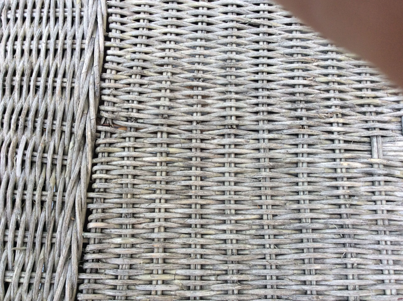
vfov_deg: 44.1
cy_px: 150
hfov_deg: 56.9
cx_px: 202
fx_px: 372
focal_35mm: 32
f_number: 2.4
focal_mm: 3.3
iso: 40
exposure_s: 1/100
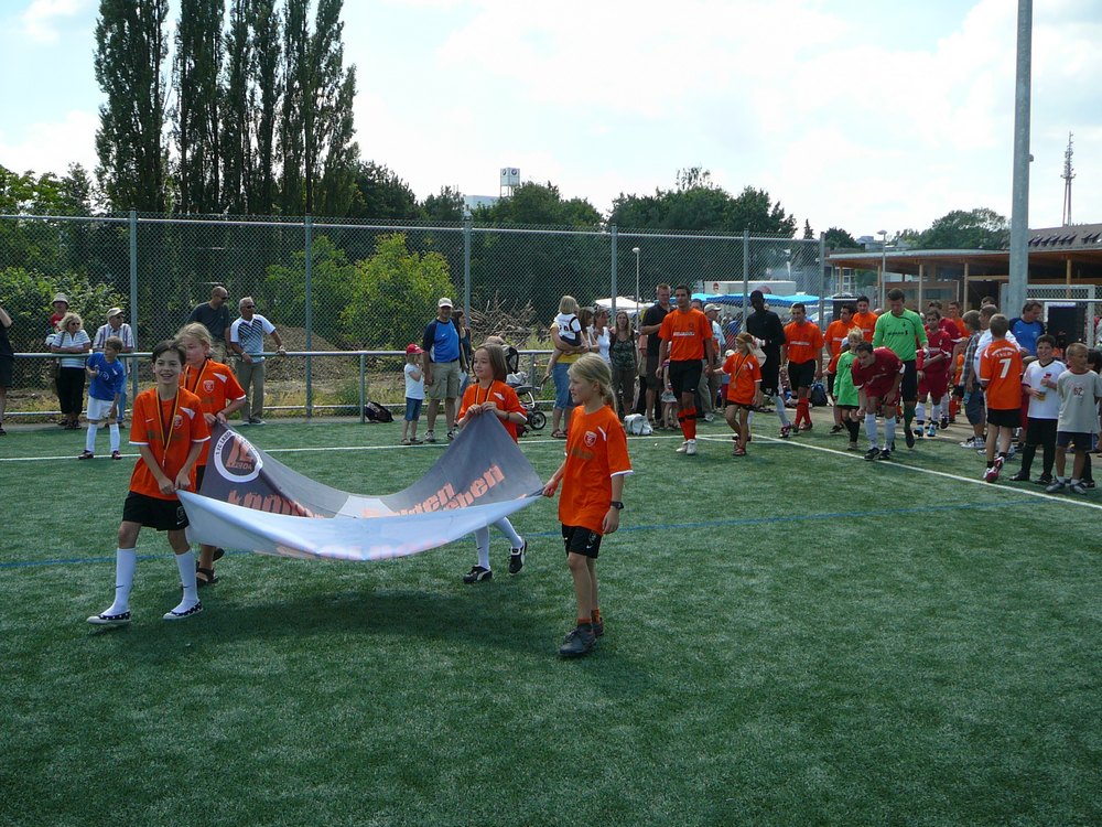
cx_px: 551
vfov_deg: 40.7
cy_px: 414
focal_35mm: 35
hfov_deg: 52.6
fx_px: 1114
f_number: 2.8
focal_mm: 5.2
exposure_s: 1/800
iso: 80
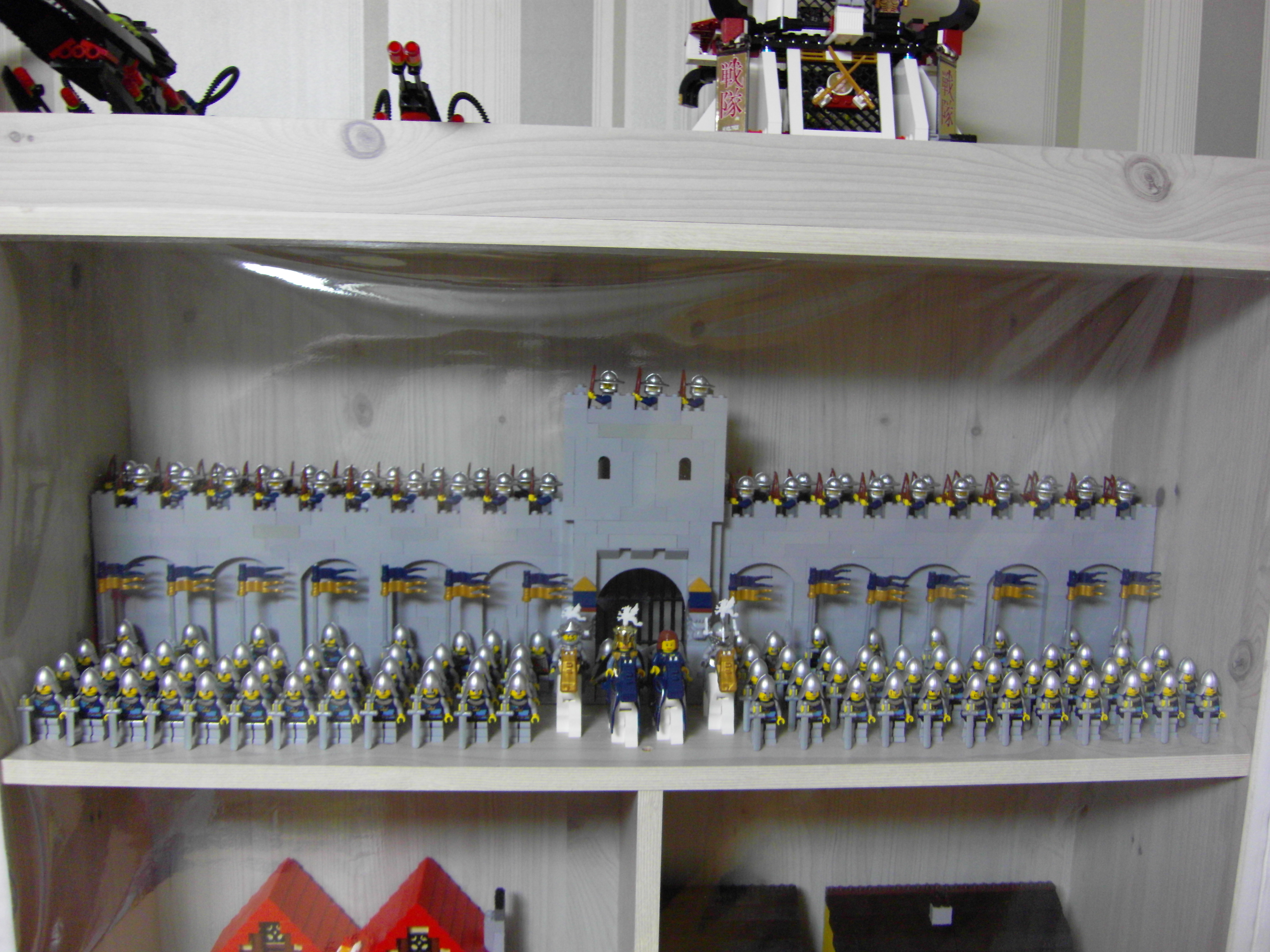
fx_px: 1027
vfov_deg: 49.7
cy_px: 476
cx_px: 635
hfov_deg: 63.4
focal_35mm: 28
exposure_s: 1/10
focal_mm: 6
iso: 200
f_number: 2.8
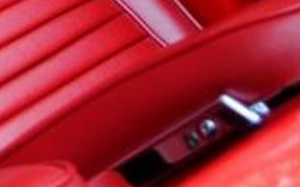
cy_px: -144
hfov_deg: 10.1
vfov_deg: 7.1
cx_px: -442
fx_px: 1462
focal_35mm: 179
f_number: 4
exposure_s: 1/60
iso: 200
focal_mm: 20
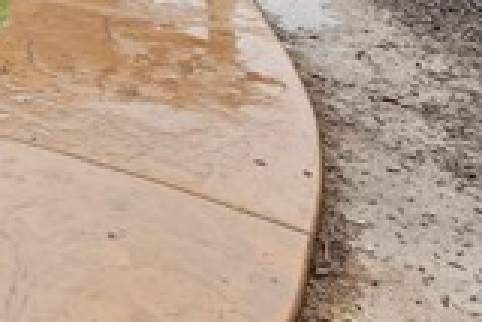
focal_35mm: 56
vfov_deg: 20.5
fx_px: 750
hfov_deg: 25.0
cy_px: -172
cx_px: -280
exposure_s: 1/200
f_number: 10
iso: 500
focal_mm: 14
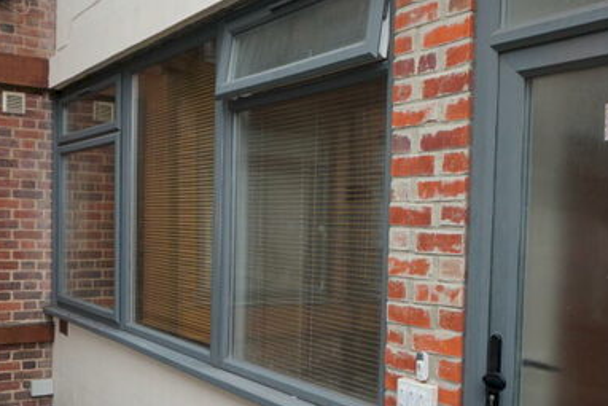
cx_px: 360
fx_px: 743
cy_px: 268
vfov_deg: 30.3
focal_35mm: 44
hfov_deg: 44.3
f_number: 4
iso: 200
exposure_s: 1/160
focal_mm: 16
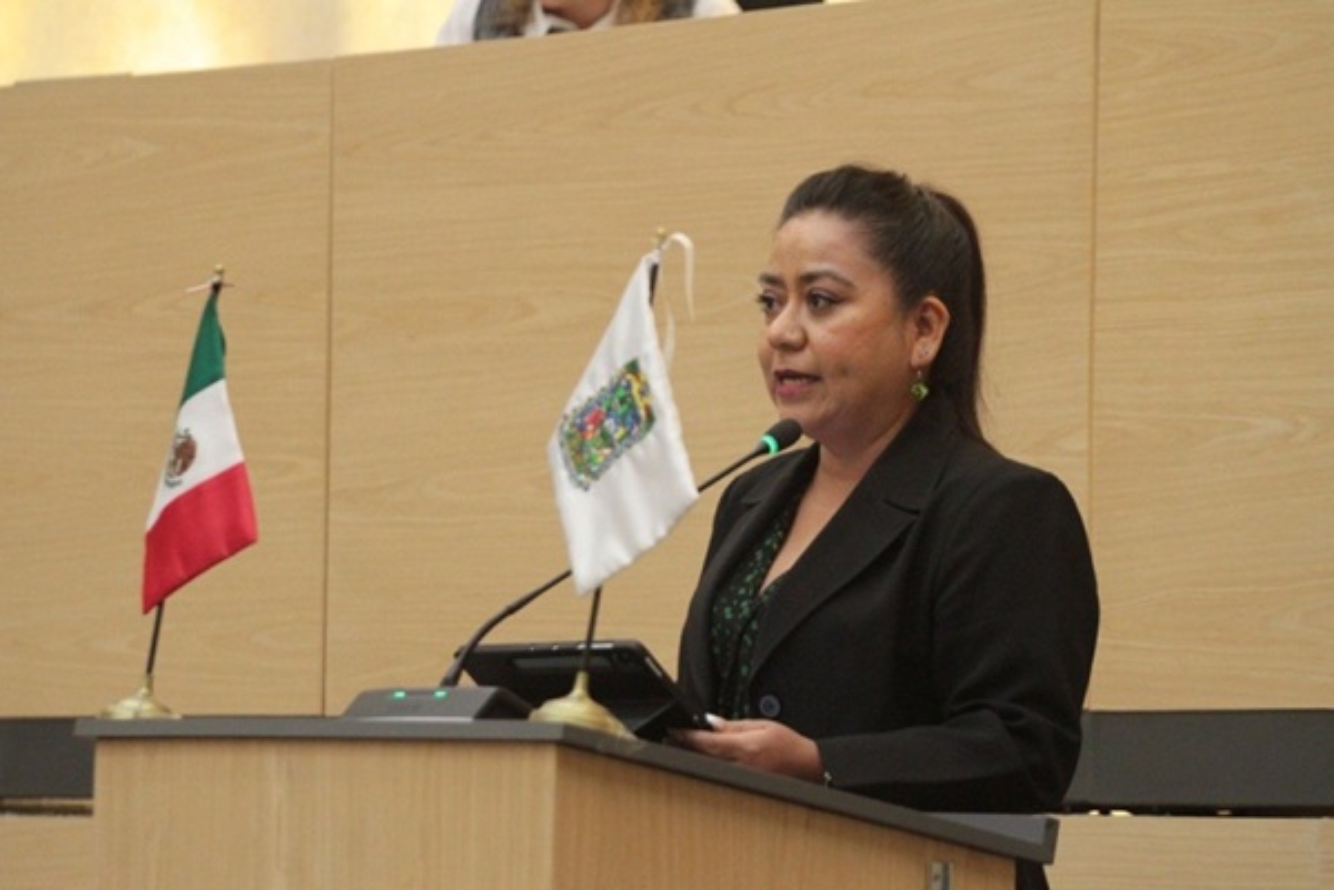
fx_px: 2816
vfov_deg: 17.9
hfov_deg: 26.7
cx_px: 667
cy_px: 445
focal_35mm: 76
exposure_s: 1/125
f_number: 2.8
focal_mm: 76
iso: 160
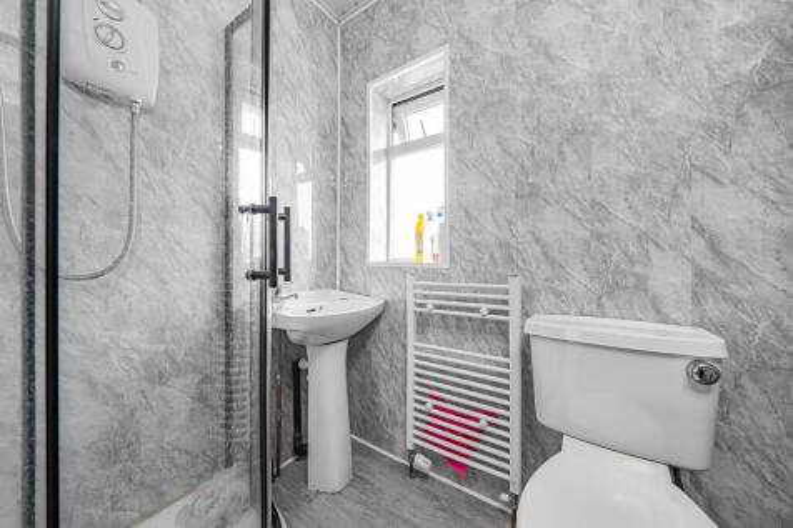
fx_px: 264
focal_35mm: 12
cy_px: 264
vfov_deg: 90.0
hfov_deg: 112.6
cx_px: 396
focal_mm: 12
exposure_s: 1/5
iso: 320
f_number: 9
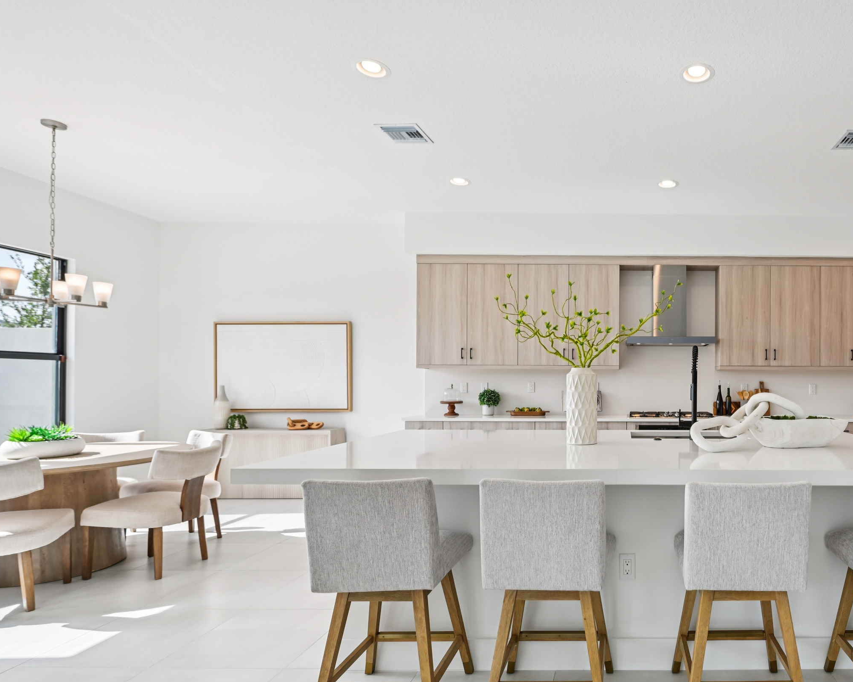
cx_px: 631
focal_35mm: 21
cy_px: 389
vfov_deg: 65.2
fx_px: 530
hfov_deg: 72.7
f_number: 4.5
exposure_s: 1/200
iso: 100
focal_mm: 15
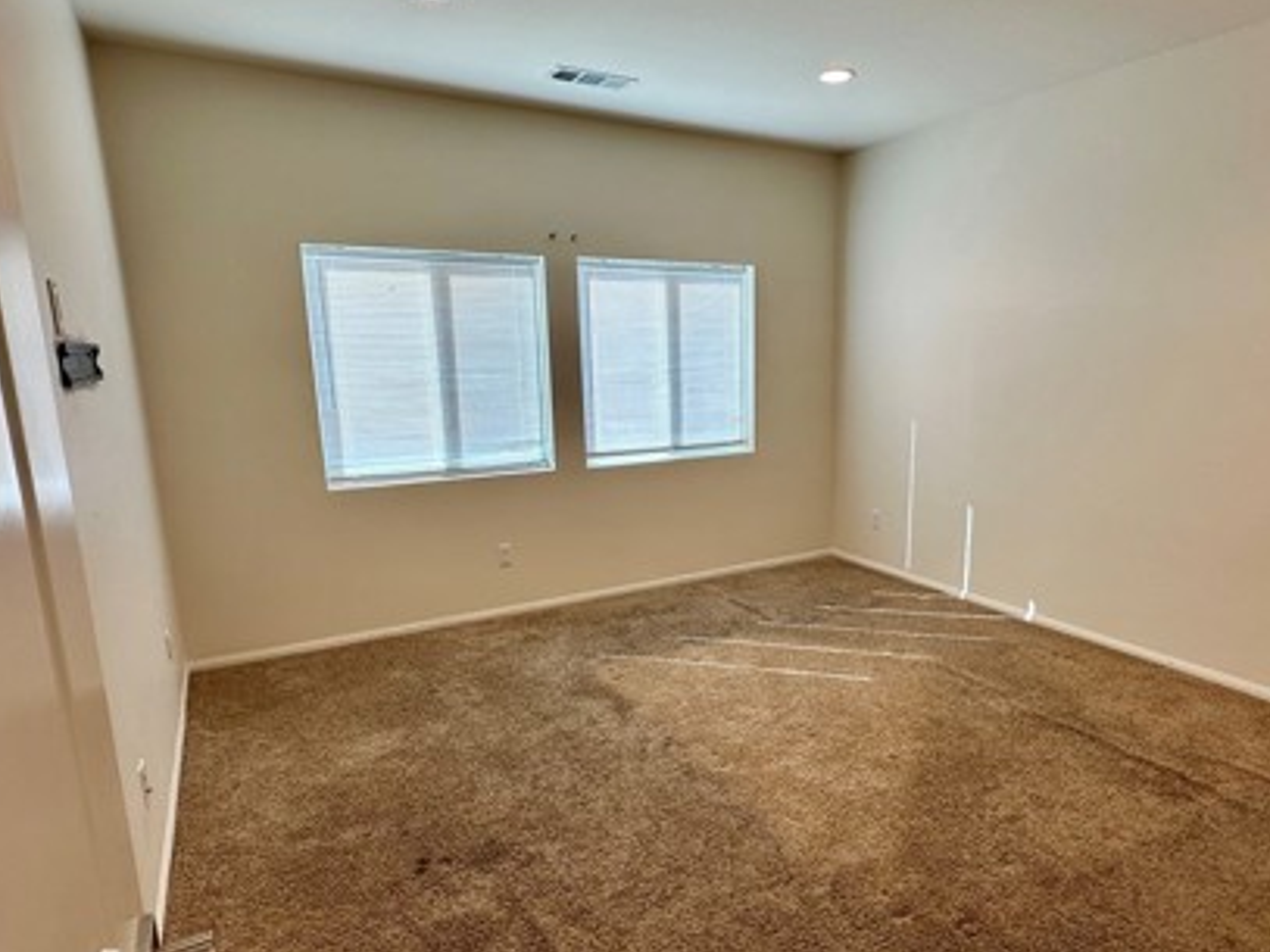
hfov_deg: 76.0
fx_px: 807
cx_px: 724
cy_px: 509
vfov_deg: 61.0
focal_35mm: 22
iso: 40
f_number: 2.2
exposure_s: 1/99
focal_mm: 2.22
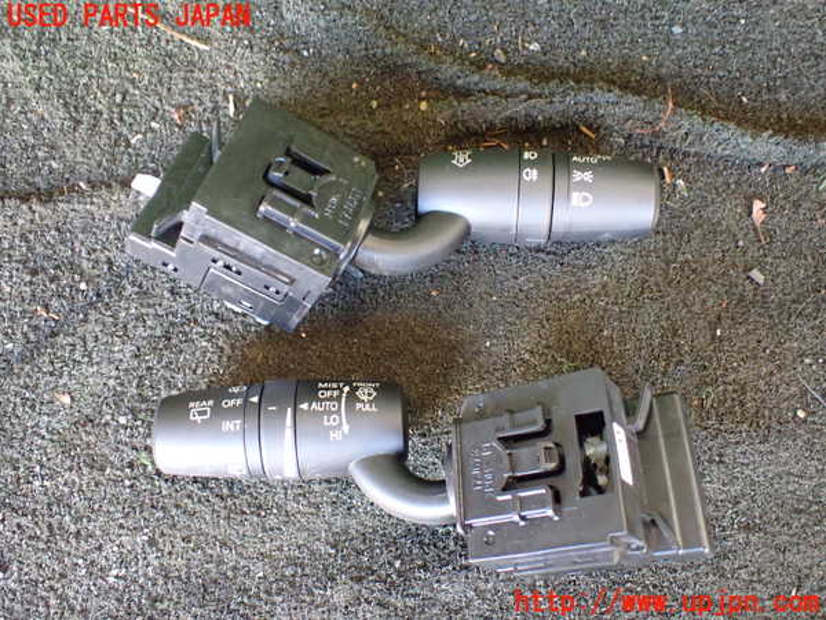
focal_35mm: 30
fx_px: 716
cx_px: 413
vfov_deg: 46.8
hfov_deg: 60.0
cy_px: 310
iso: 800
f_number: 2.3
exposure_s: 1/30
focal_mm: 5.4
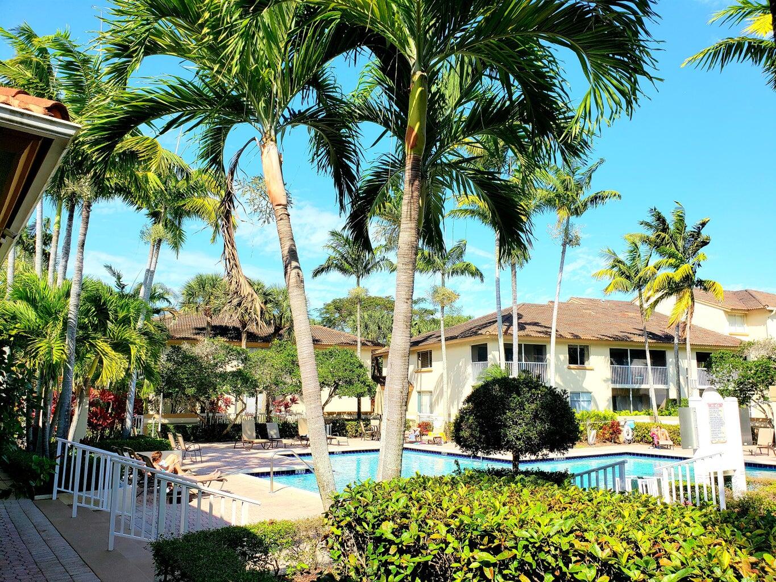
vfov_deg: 53.1
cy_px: 291
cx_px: 388
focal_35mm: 26
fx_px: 583
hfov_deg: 67.3
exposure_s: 1/1443
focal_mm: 4.3
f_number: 2.4
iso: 50
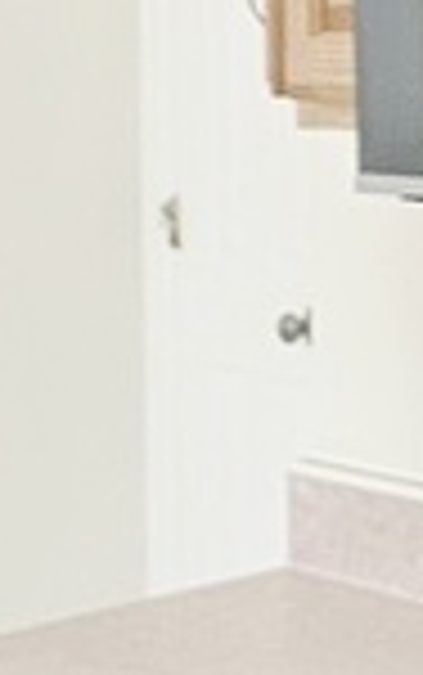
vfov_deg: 11.8
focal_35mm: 176
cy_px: 86
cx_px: 1544
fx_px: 3240
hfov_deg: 6.4
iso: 320
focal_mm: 6.3
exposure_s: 1/120
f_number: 1.7
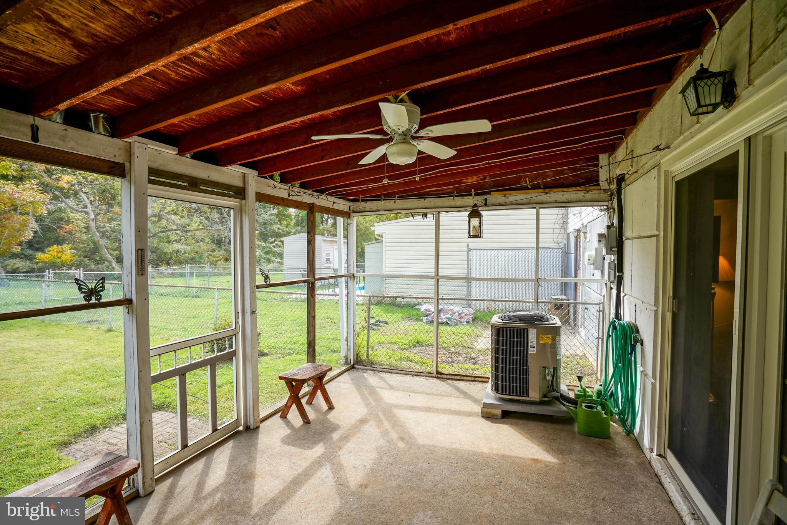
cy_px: 262
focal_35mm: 16
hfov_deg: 96.7
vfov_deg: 73.7
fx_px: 350
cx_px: 394
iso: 100
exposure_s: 1/60
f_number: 5.6
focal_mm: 16
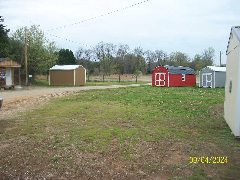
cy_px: 90
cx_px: 120
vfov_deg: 41.8
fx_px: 236
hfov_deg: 54.0
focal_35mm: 34
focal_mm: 5.7
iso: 80
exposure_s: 1/320
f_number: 2.8
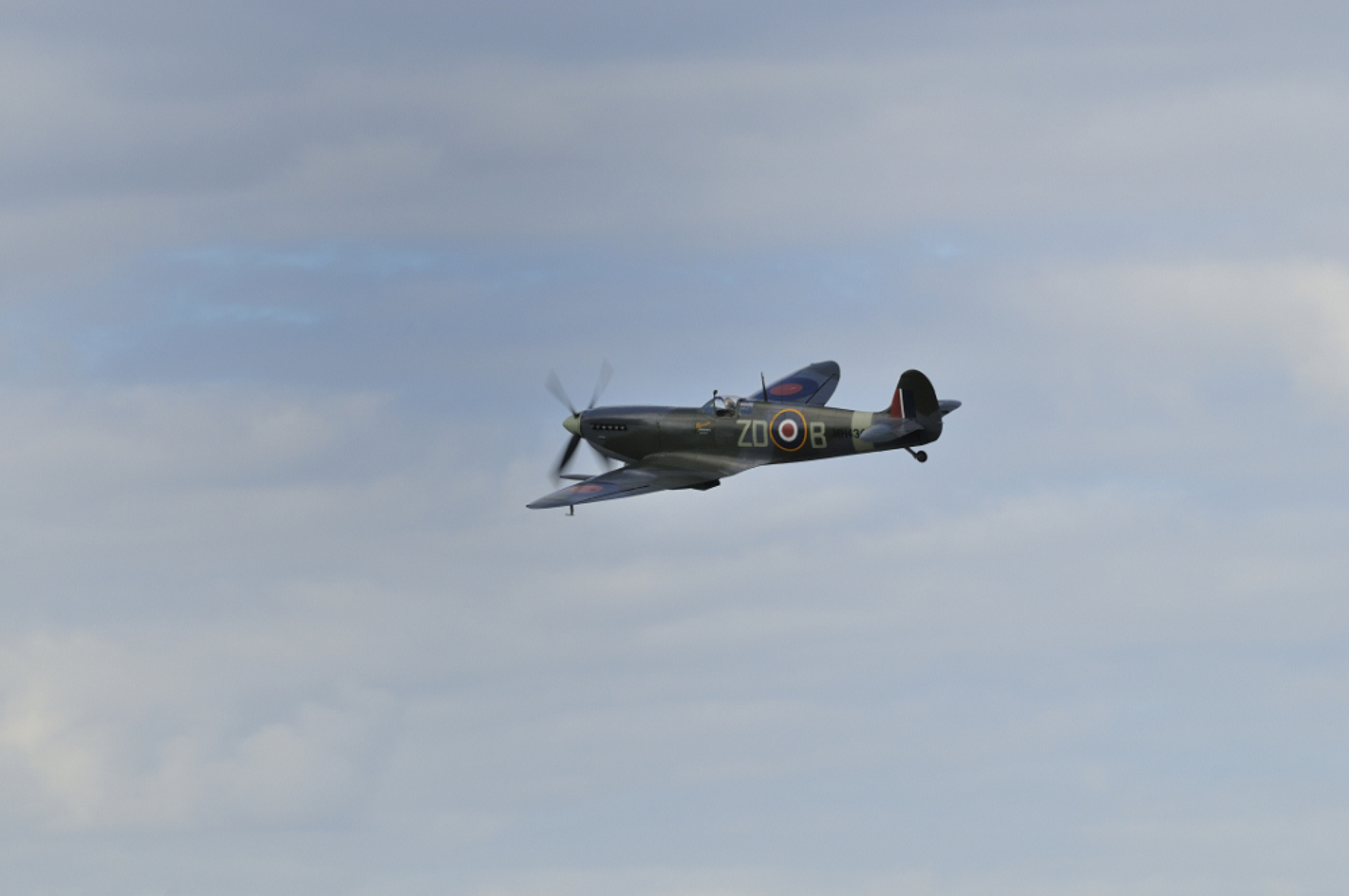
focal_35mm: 450
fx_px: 16840
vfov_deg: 3.0
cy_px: 448
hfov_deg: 4.6
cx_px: 674
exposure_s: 1/400
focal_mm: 300
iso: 200
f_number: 10
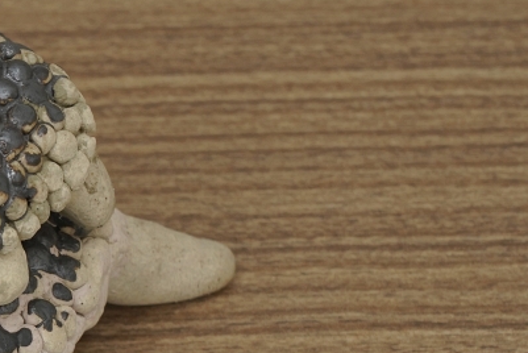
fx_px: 4609
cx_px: -151
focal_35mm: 314
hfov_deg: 6.5
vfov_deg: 4.4
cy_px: 339
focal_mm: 105
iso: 1250
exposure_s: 1/50
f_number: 8
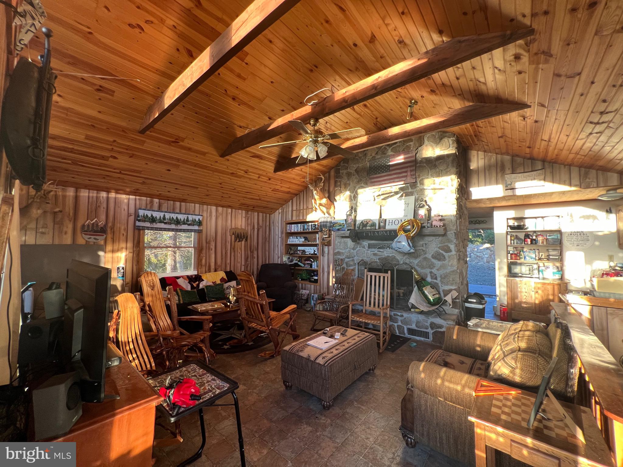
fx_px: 234
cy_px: 234
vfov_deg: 89.9
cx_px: 312
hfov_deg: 106.2
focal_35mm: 13
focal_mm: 1.57
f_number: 1.8
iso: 160
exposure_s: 1/99
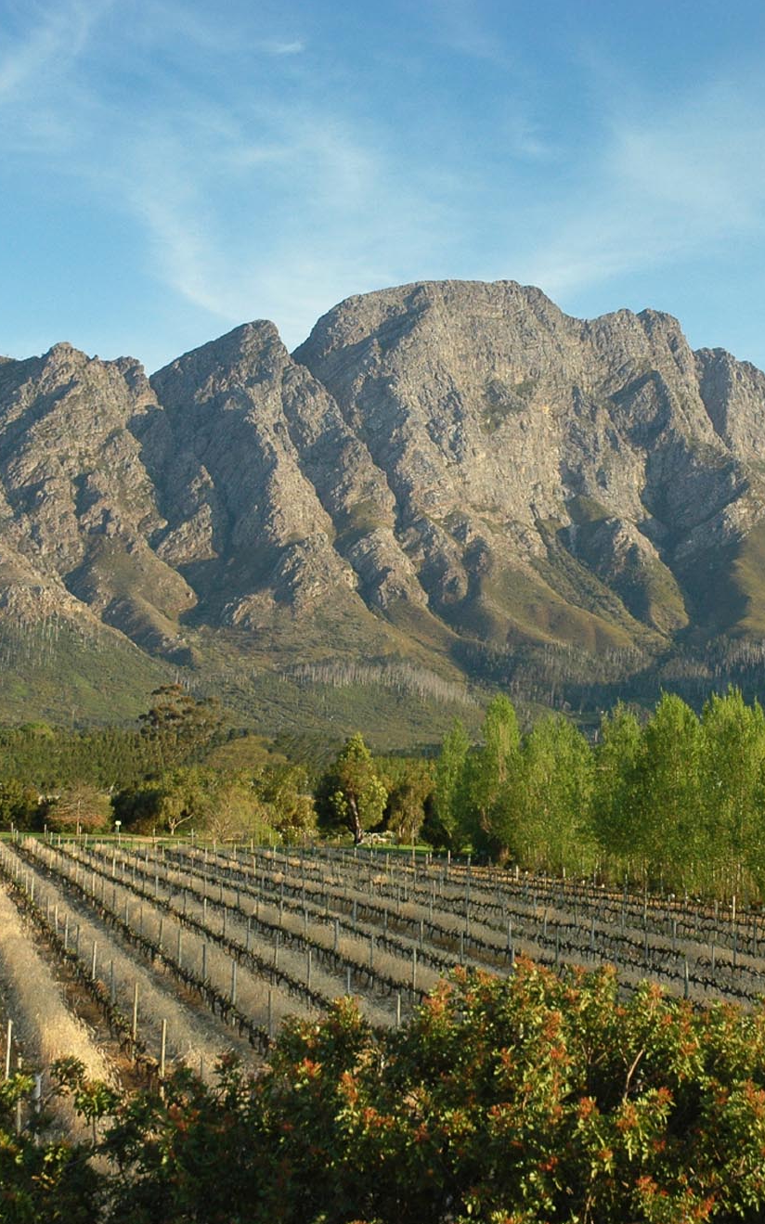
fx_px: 2395
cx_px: 514
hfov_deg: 18.1
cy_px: 614
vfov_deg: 28.7
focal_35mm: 72
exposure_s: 1/50
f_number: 7.1
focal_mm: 31
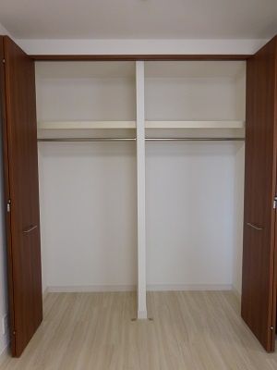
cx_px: 138
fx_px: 267
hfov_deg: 54.9
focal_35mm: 25
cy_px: 185
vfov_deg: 69.4
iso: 125
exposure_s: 1/60
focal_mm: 4.5
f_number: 3.3
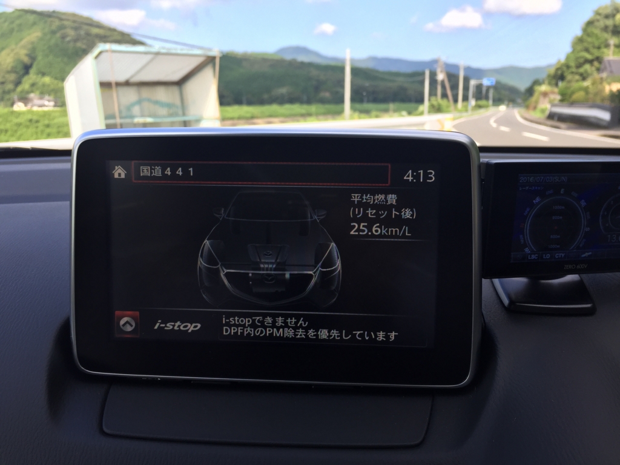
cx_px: 310
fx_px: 519
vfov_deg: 48.2
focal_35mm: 29
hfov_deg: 61.7
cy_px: 232
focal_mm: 4.15
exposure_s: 1/380
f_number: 2.2
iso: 32
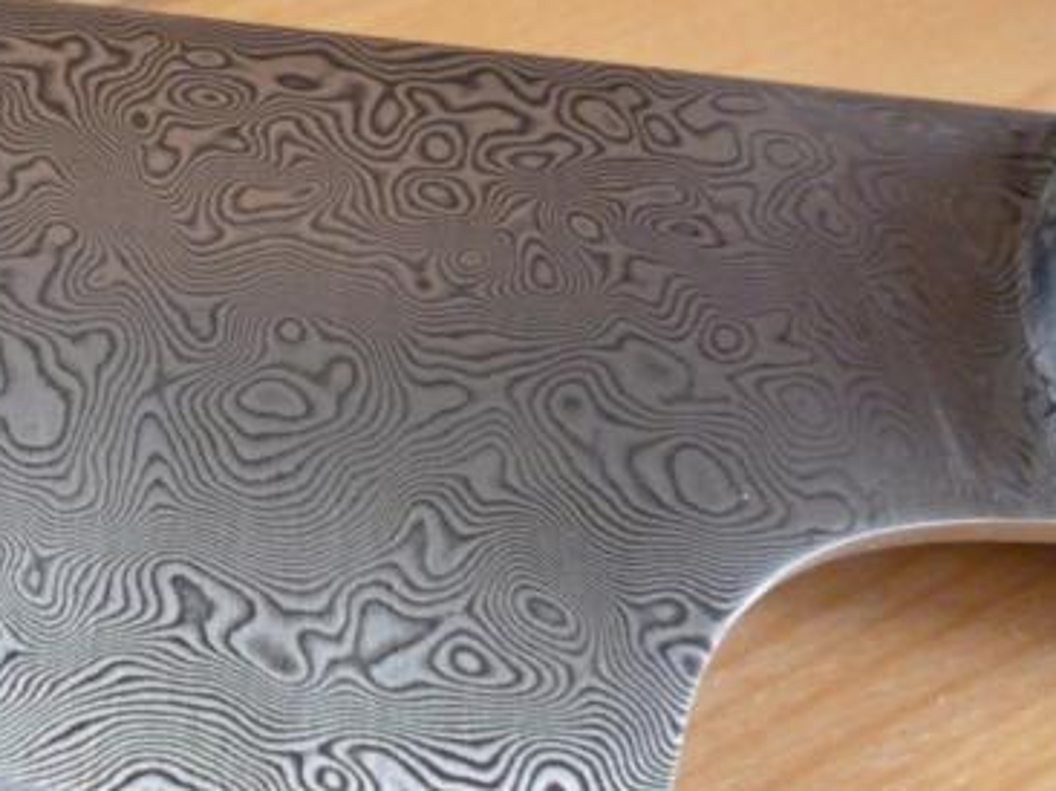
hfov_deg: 33.2
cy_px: 410
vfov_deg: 26.1
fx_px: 1707
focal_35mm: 56
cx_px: 190
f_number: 3.3
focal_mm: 5.7
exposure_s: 1/30
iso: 800
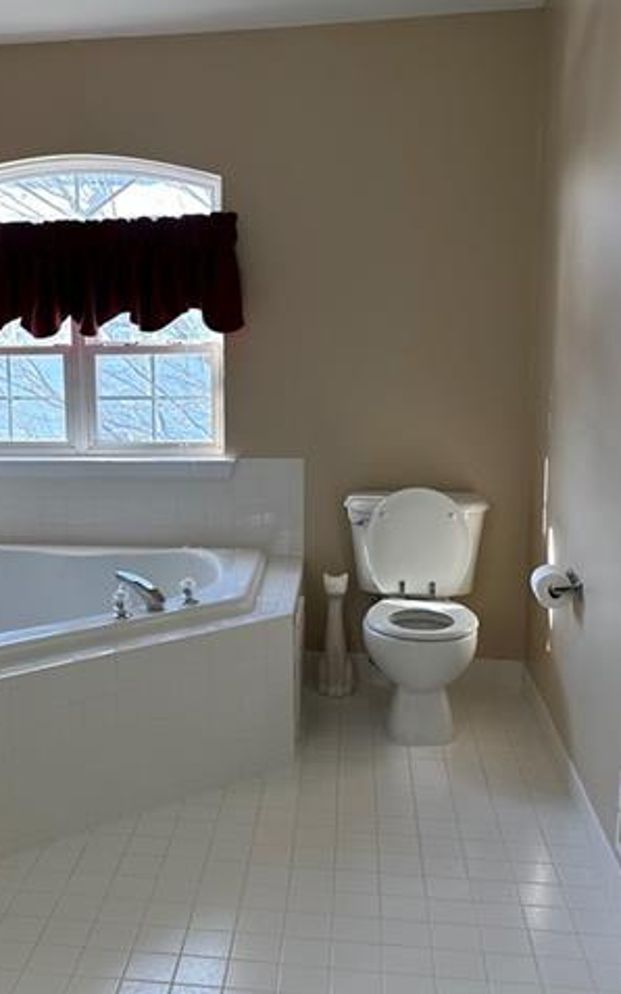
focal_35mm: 41
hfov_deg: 30.7
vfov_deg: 48.2
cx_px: 152
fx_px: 1111
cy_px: 479
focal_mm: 6.86
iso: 80
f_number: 1.78
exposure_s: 1/159
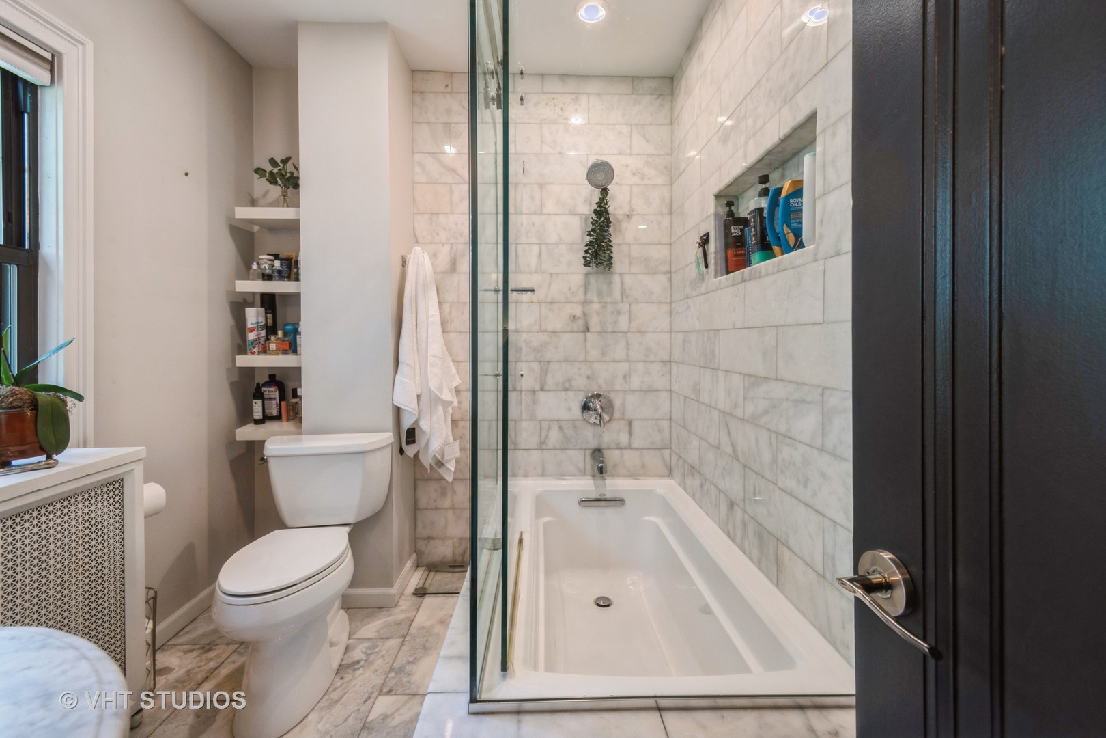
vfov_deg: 77.3
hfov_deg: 100.4
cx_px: 553
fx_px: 461
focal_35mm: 15
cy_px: 369
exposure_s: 1/15
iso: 100
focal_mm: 10
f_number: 6.3
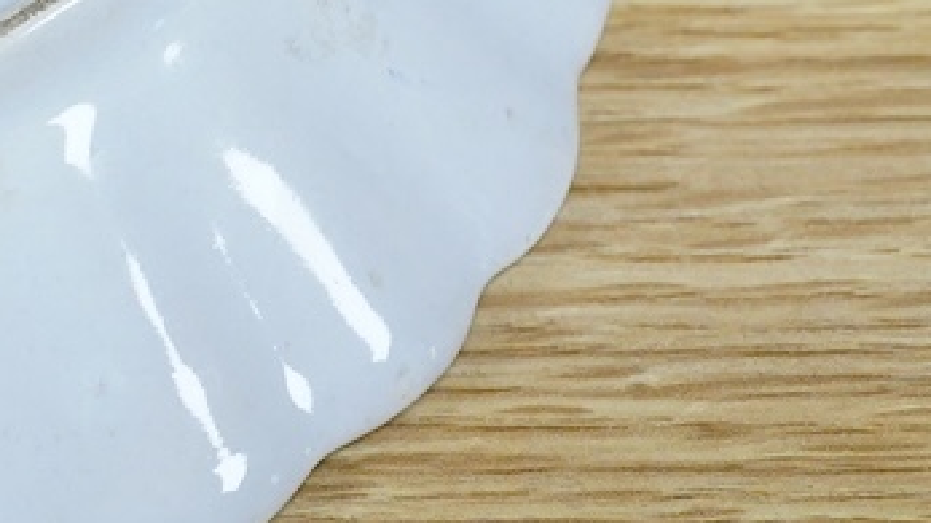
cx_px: -259
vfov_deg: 7.8
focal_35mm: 153
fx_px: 3776
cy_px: -198
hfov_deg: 13.6
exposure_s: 1/160
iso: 2500
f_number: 8
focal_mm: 30
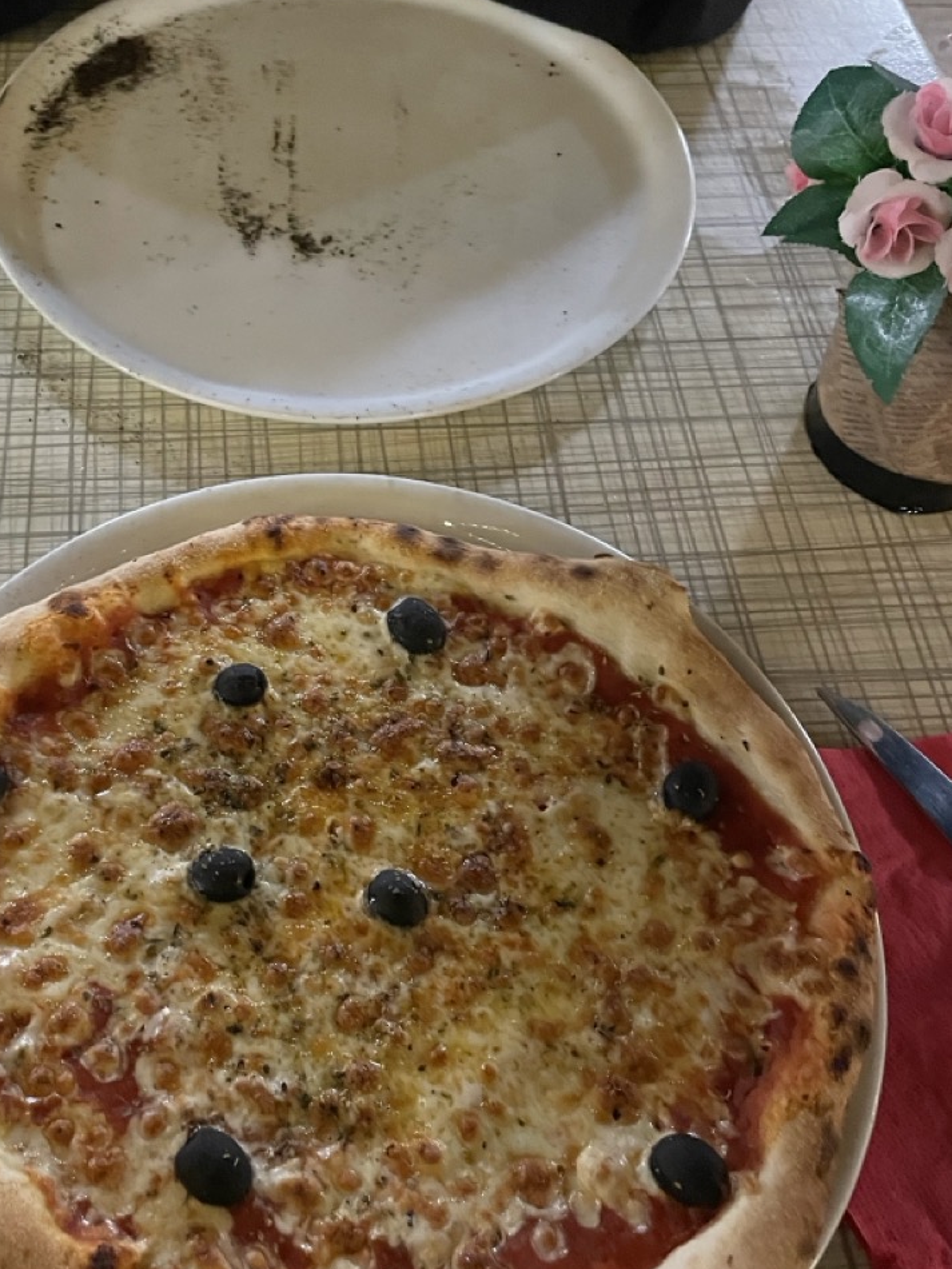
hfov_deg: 40.3
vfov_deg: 52.6
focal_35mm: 35
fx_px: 1284
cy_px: 624
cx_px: 338
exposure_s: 1/25
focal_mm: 4.2
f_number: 1.6
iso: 800
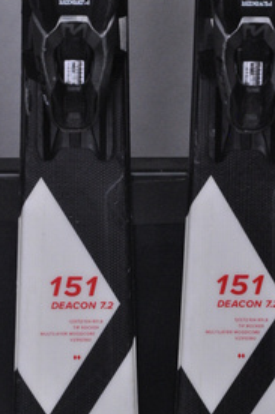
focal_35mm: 220
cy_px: 303
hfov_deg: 6.2
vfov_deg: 9.4
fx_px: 2530
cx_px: 157
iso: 3200
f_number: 11
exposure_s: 1/125
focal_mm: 90
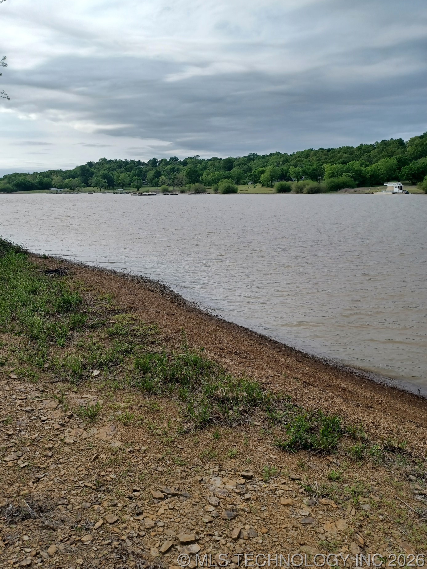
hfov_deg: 53.1
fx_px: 428
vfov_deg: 67.3
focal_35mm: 26
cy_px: 282
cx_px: 207
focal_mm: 4.6
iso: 32
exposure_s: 1/457
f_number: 1.8
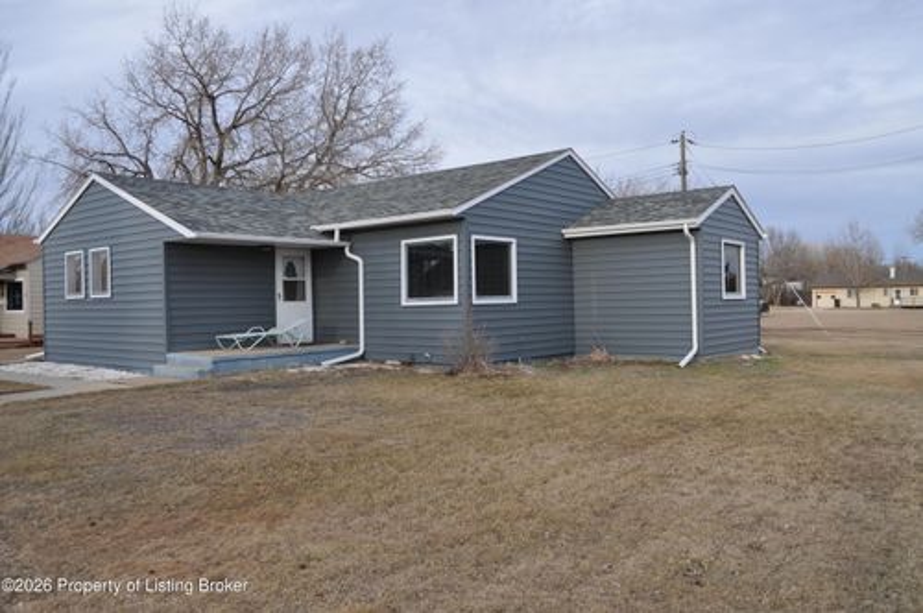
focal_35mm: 30
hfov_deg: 62.0
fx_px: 768
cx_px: 462
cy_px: 306
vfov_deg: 43.5
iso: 200
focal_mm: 20
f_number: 7.1
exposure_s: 1/200
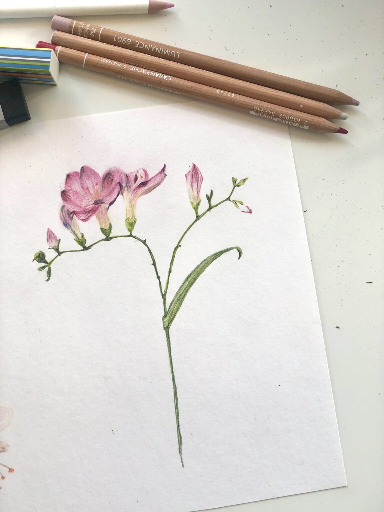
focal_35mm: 52
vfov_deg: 36.8
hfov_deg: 28.0
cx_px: 192
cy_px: 256
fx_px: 769
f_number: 2.4
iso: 16
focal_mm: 6
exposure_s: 1/195
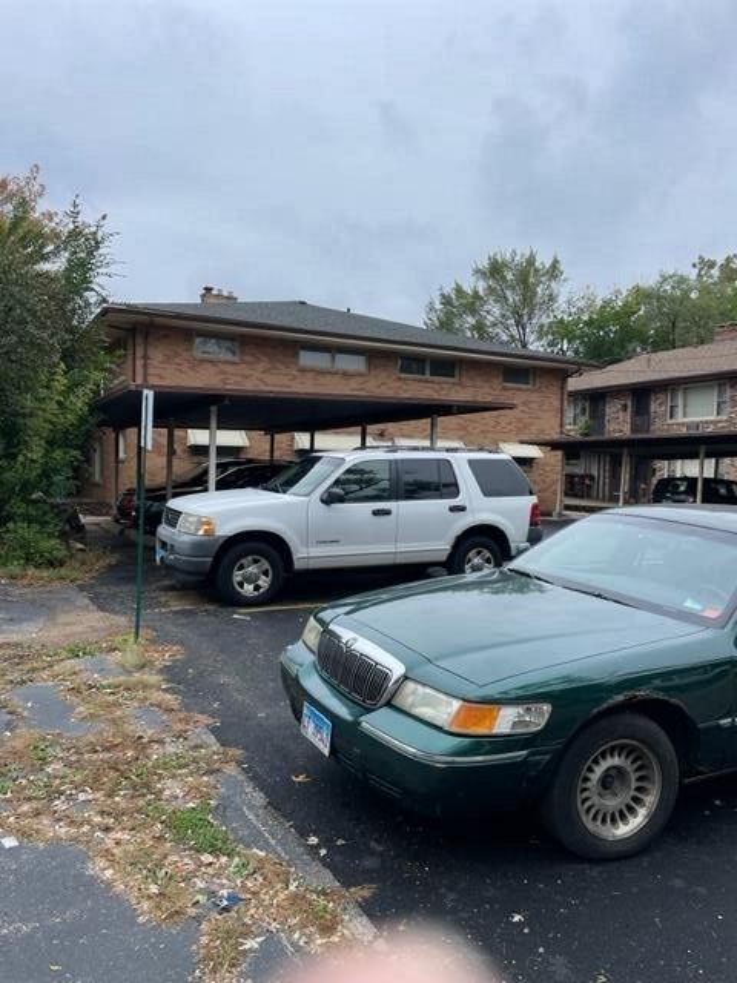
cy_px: 492
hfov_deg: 53.1
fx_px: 738
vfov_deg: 67.3
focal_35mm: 26
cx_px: 368
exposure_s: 1/1531
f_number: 1.6
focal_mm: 4.2
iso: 32
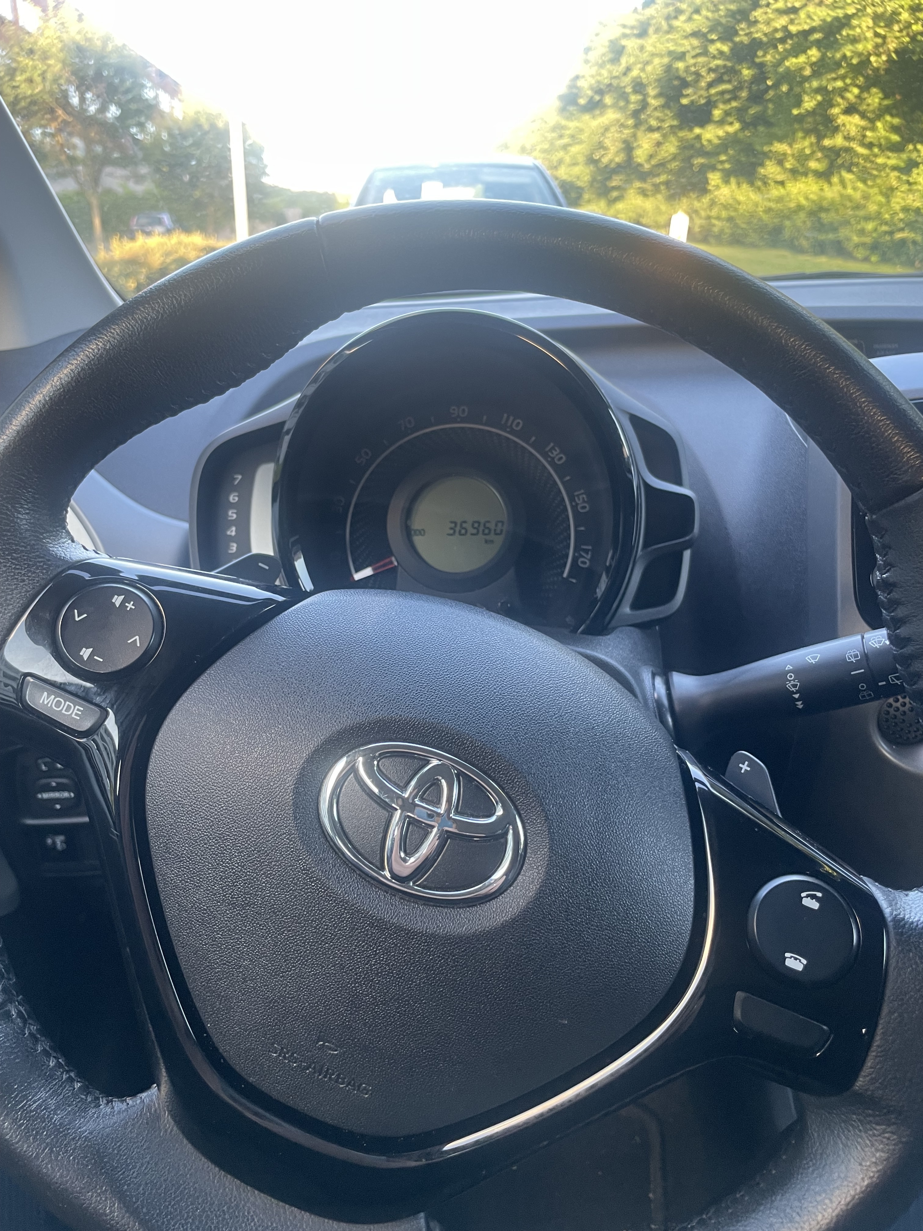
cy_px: 616
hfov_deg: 53.1
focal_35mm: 26
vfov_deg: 67.3
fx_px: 924
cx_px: 462
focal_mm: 4.2
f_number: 1.6
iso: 125
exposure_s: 1/65
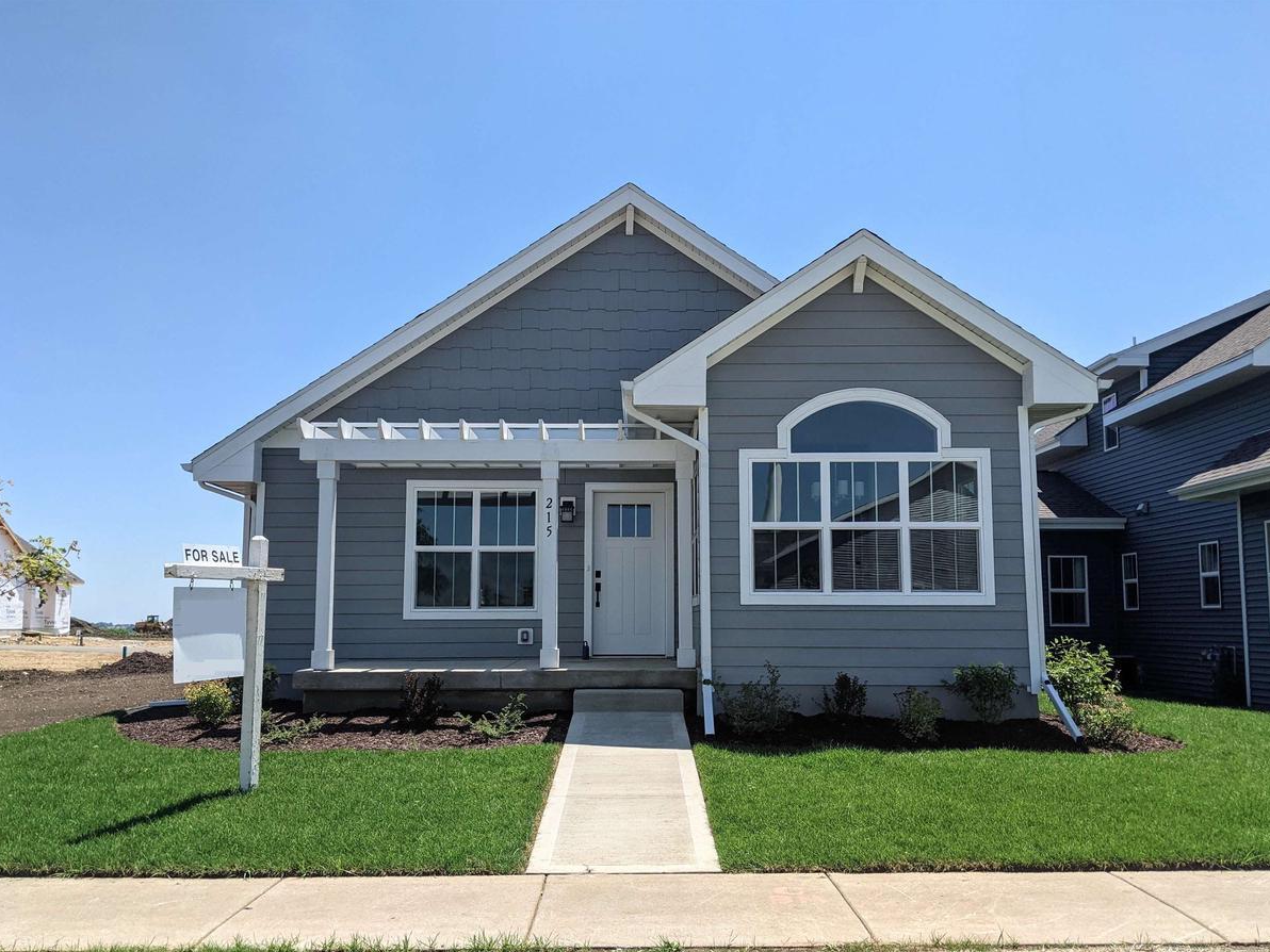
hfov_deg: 61.7
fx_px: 1064
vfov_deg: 48.2
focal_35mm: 29
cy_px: 510
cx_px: 628
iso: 58
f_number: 1.8
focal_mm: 4.44
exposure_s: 1/3906
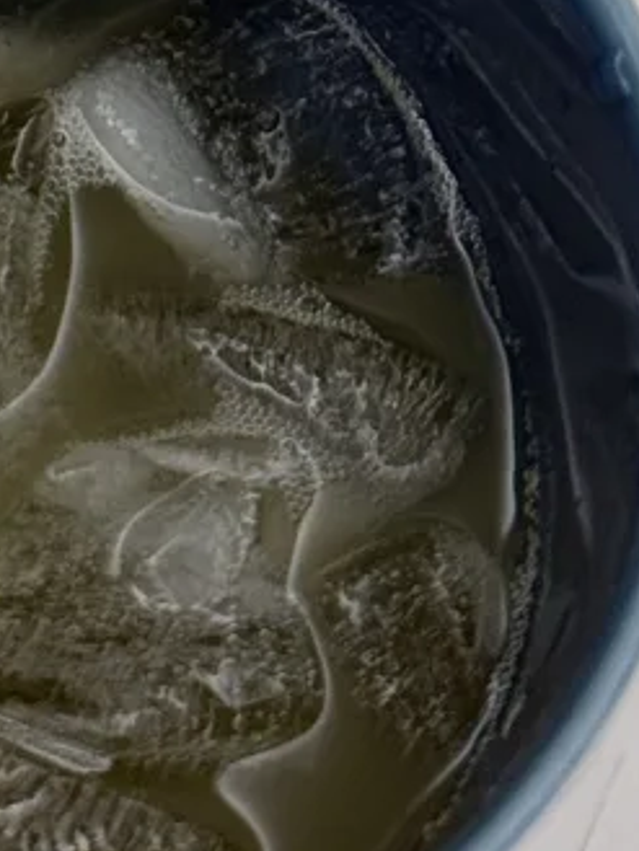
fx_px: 5165
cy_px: -709
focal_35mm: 210
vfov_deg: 9.0
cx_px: -111
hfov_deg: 7.0
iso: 160
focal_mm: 6.76
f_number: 1.78
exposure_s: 1/50
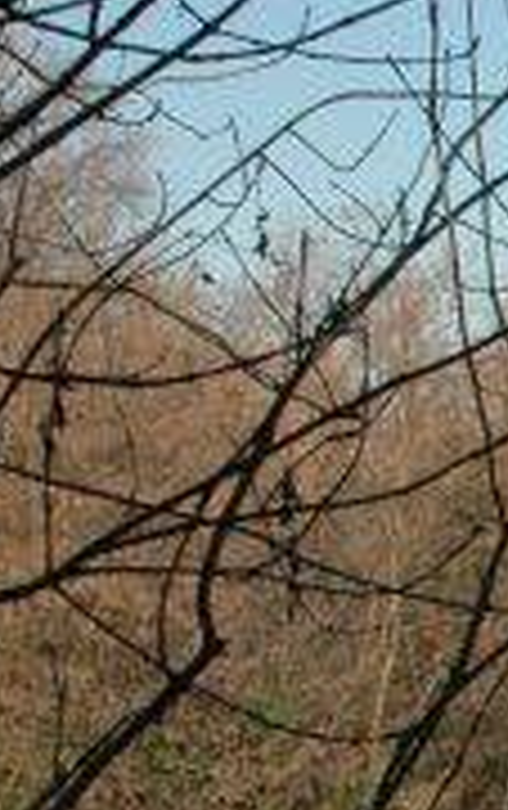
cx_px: 1560
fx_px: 2694
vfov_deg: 16.9
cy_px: 724
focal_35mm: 122
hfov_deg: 8.7
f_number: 10
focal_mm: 18
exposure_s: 1/400
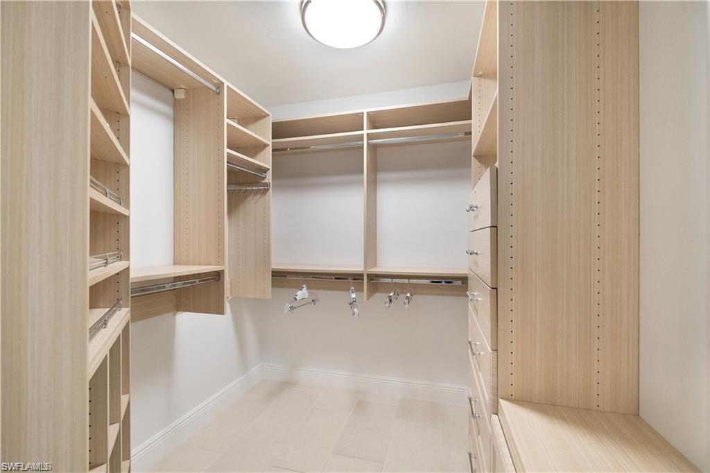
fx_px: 296
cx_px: 355
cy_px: 236
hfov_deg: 100.4
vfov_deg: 77.3
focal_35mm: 15
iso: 640
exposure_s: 1/60
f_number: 4
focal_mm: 10
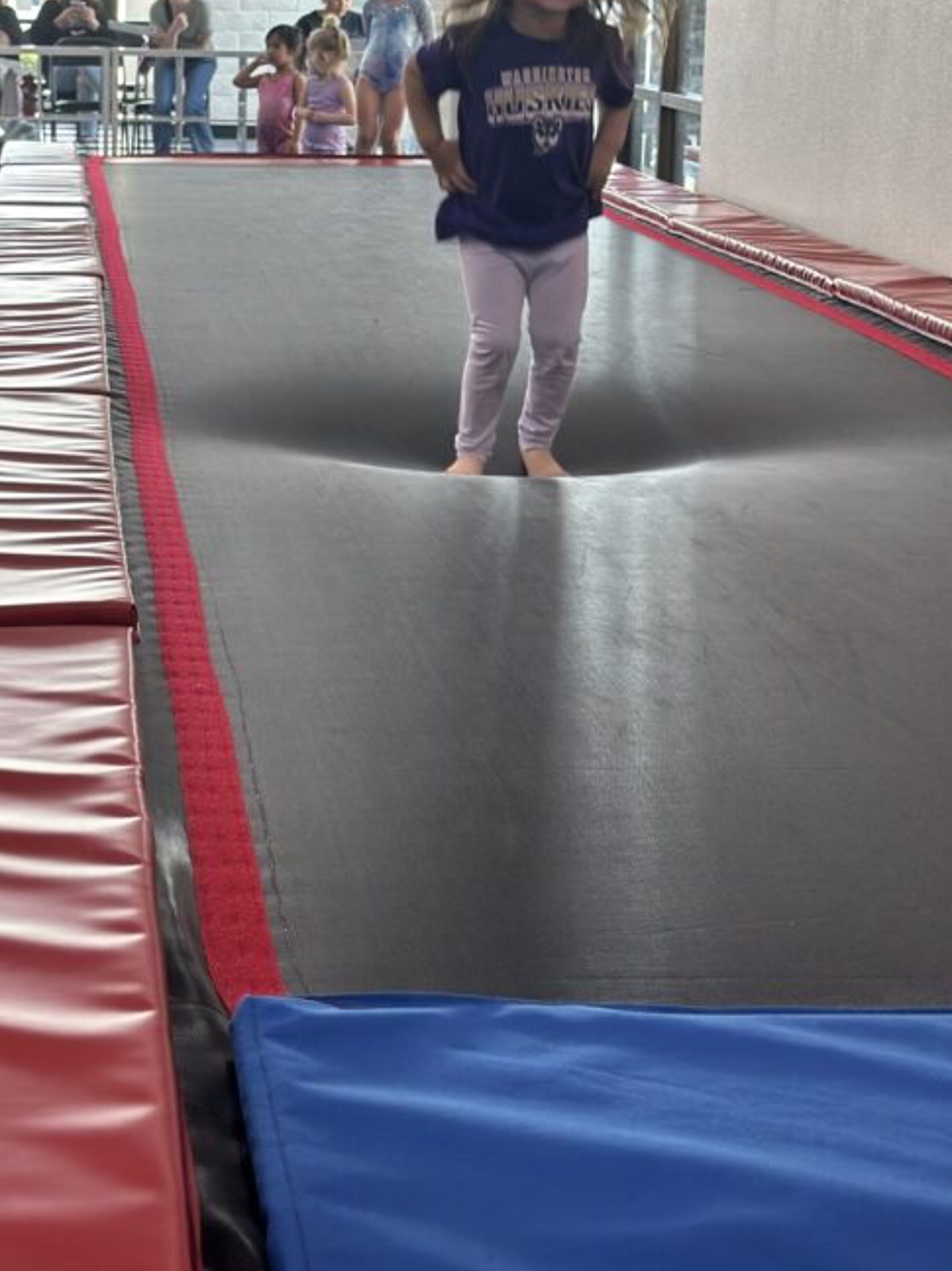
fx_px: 2788
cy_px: 381
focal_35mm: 76
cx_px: 251
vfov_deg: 25.5
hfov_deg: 19.3
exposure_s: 1/107
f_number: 1.78
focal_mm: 6.86
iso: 80
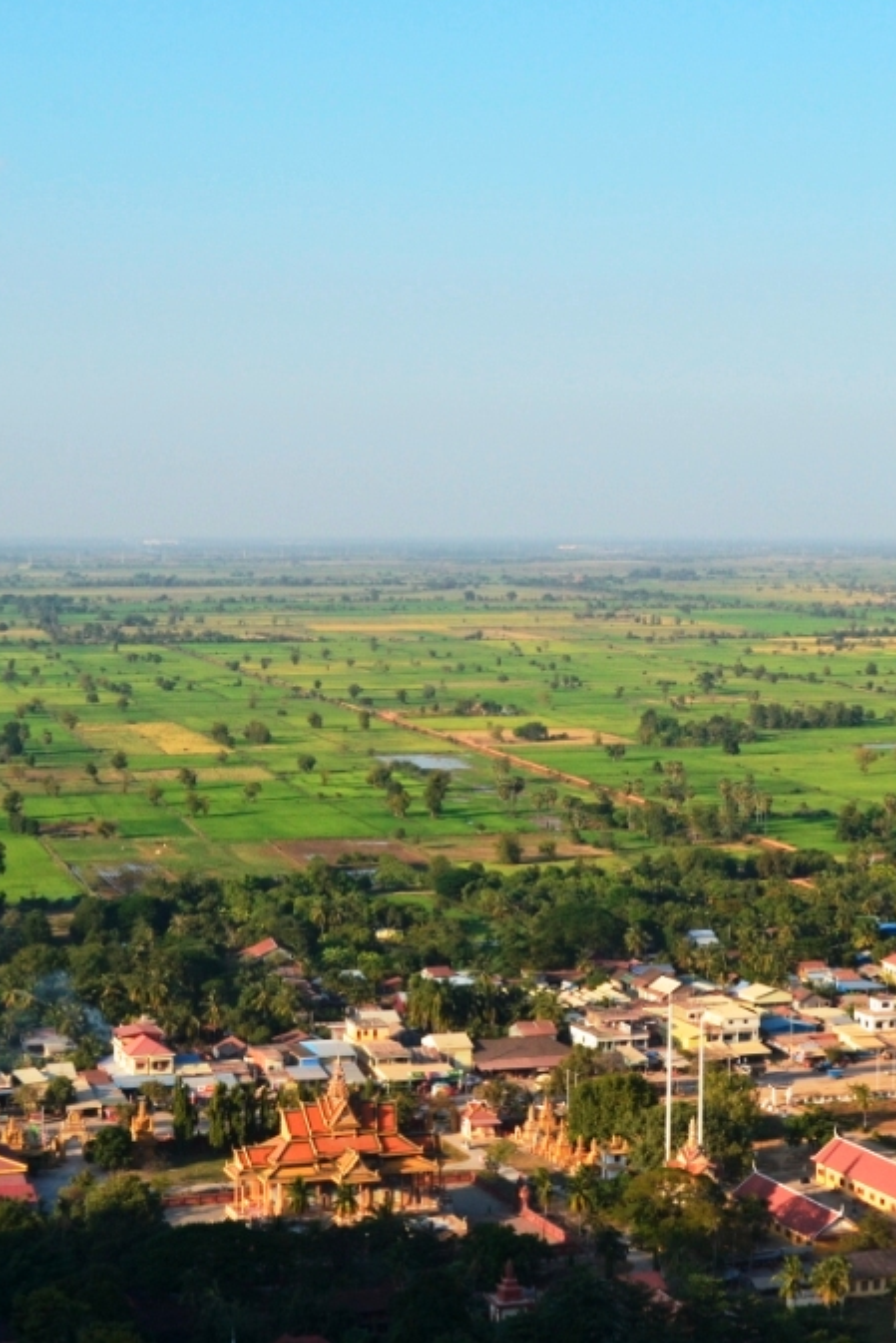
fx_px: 2640
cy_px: 664
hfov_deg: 19.3
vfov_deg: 28.5
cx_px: 501
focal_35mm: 71
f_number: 10
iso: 400
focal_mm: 31
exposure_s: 1/320
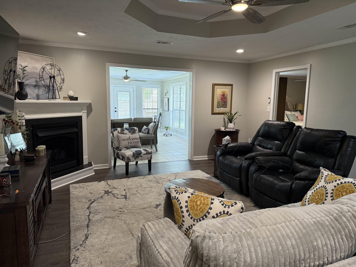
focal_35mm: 24
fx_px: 247
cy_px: 134
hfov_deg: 71.6
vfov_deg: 56.8
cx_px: 178
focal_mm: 6.76
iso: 320
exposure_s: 1/120
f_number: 1.78
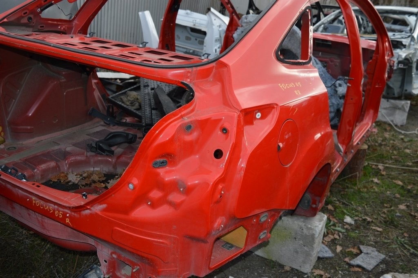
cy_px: 139
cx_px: 209
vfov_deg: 36.8
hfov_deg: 53.2
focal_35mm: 36
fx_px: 418
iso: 100
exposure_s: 1/200
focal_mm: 24
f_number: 5
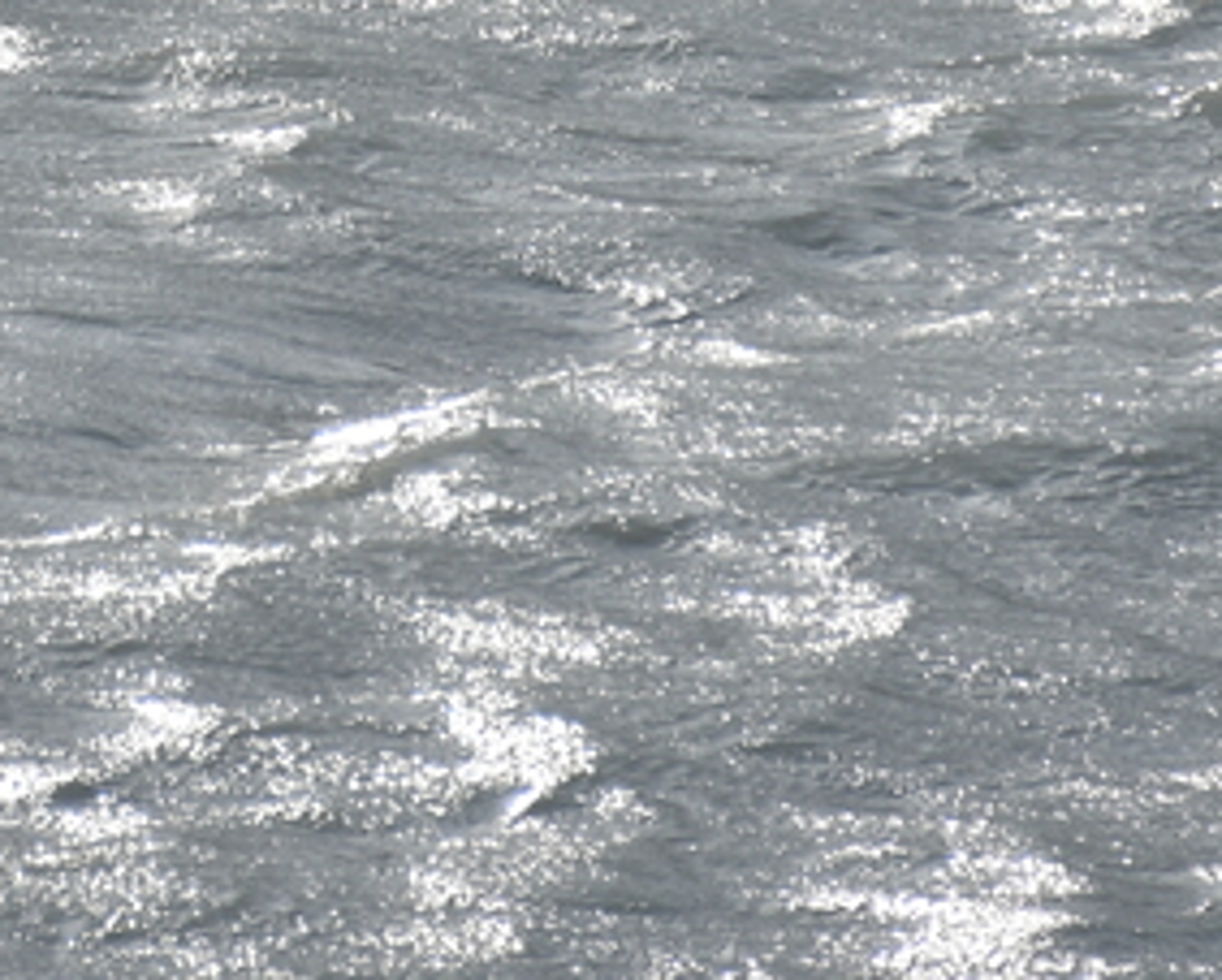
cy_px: -678
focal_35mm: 1272
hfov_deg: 1.5
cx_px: -341
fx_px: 46051
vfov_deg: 1.2
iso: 100
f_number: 8
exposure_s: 1/640
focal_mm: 300
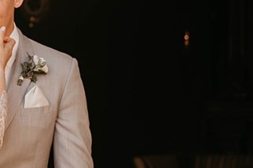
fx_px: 983
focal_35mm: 140
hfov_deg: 14.3
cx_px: -38
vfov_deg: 9.8
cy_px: 117
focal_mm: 44
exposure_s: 1/400
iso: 400
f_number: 2.8
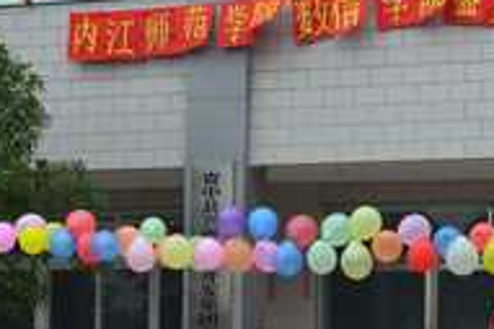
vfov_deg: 9.0
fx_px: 2070
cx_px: 266
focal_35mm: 151
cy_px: 357
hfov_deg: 13.6
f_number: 10
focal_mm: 32
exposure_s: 1/200
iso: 400
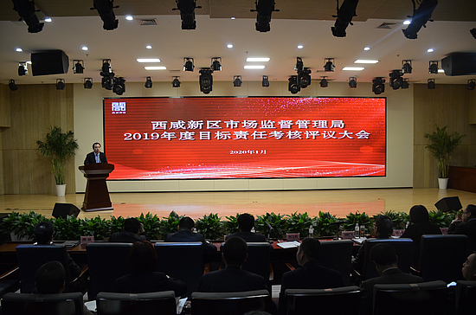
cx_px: 238
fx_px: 356
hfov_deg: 67.5
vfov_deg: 47.7
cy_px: 158
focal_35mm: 27
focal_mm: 18
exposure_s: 1/60
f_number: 4
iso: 720
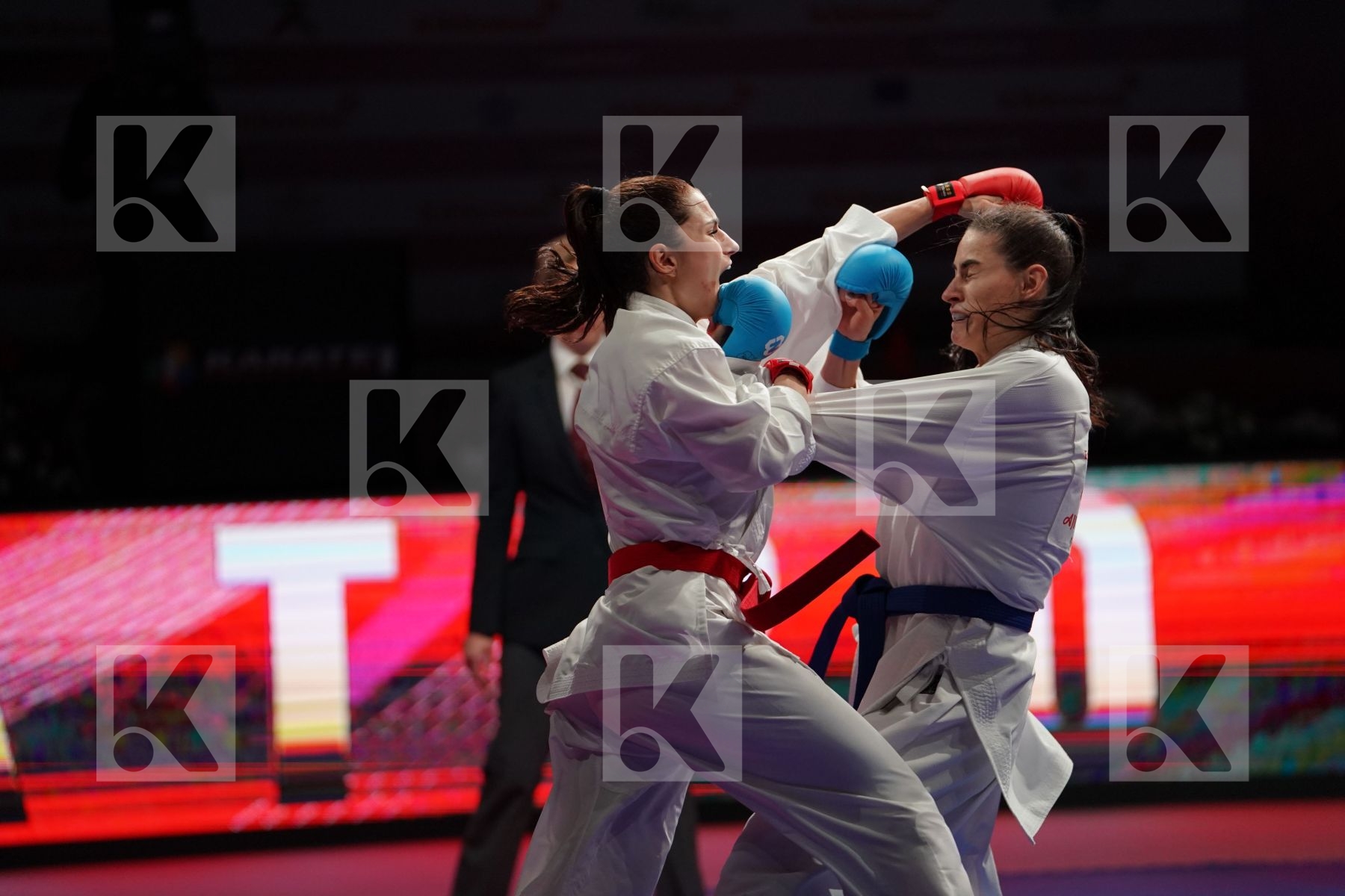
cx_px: 672
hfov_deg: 12.9
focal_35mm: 159
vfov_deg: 8.6
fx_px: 5940
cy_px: 448
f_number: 2.8
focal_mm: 159
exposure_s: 1/1000
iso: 2000
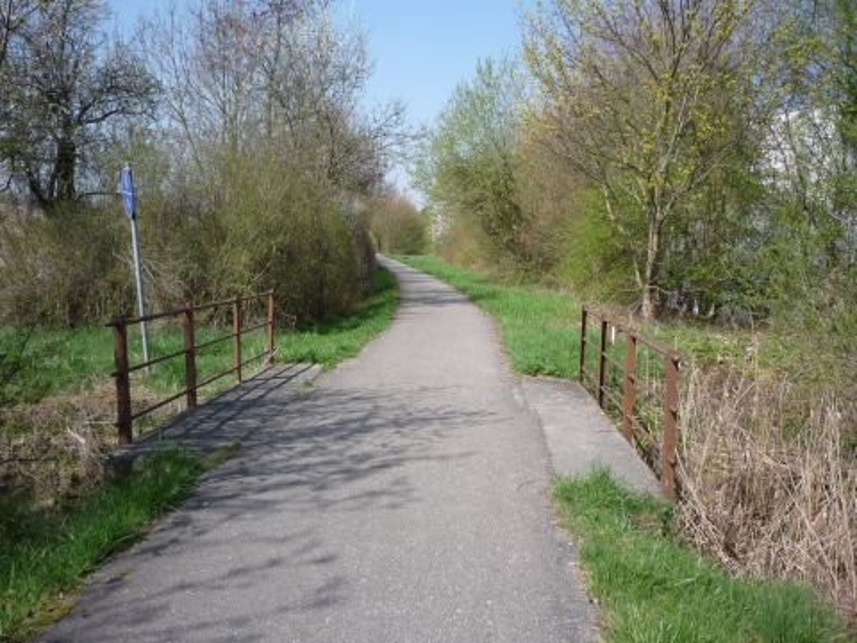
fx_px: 792
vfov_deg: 44.2
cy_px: 322
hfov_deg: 56.8
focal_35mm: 32
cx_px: 428
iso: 100
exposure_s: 1/400
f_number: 4.5
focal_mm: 5.2
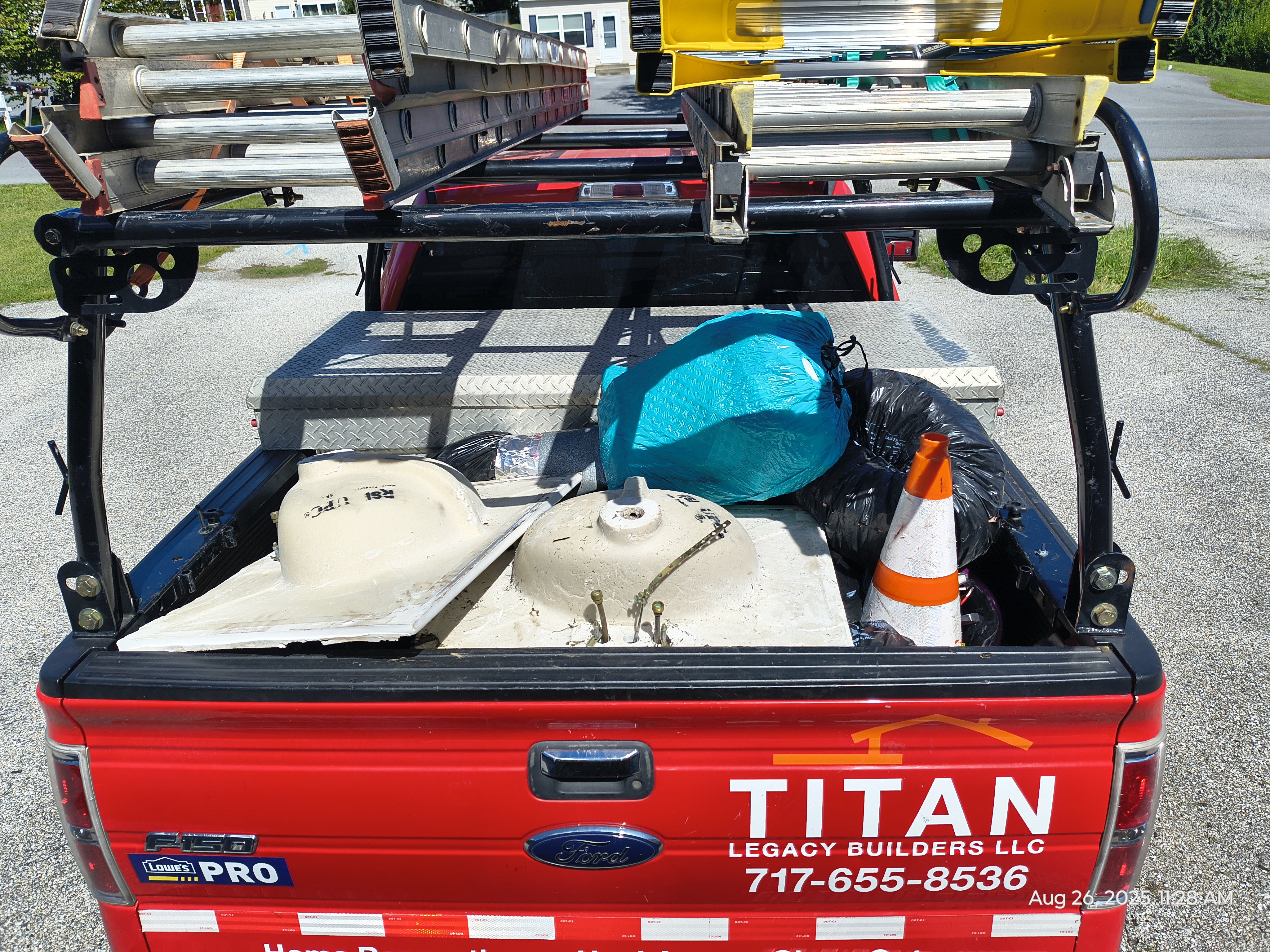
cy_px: 476
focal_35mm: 25
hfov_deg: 69.4
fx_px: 917
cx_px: 635
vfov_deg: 54.9
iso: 100
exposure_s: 1/2070
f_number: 1.7
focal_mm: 4.68
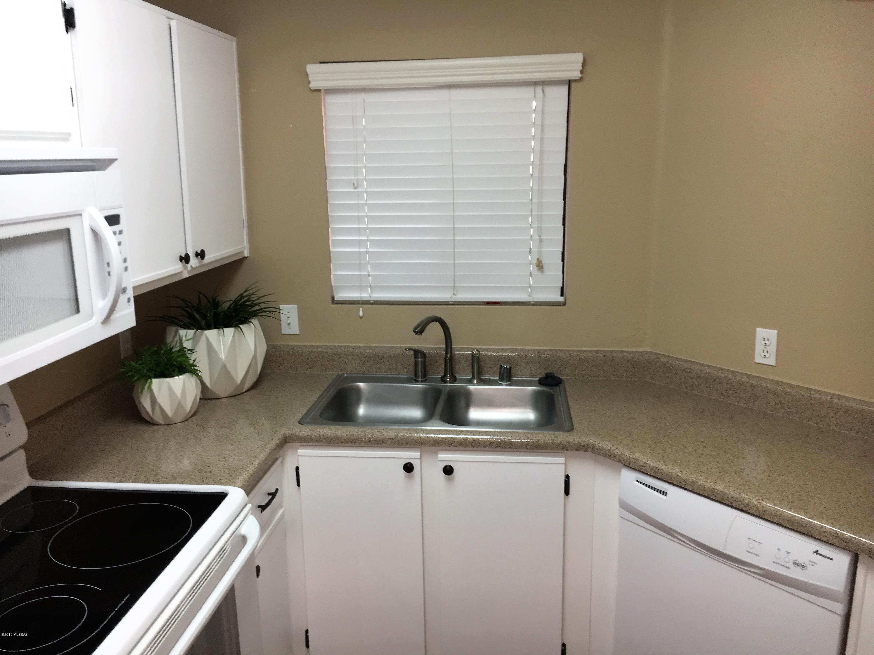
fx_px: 732
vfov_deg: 48.2
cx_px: 437
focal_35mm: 29
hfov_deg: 61.7
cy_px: 328
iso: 40
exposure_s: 1/30
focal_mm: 4.15
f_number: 2.2
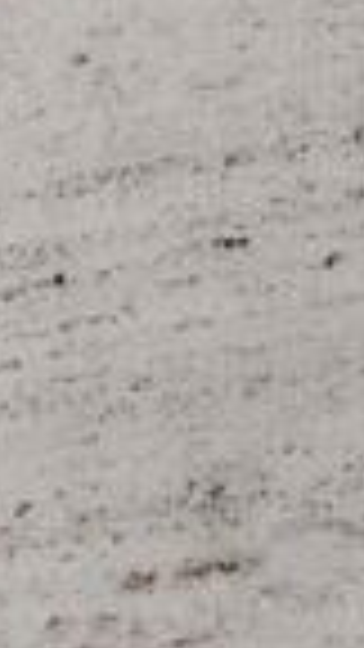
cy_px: -461
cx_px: -710
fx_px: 7172
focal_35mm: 418
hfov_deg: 2.9
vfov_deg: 5.1
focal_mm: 56
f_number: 14
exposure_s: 1/2000
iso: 400
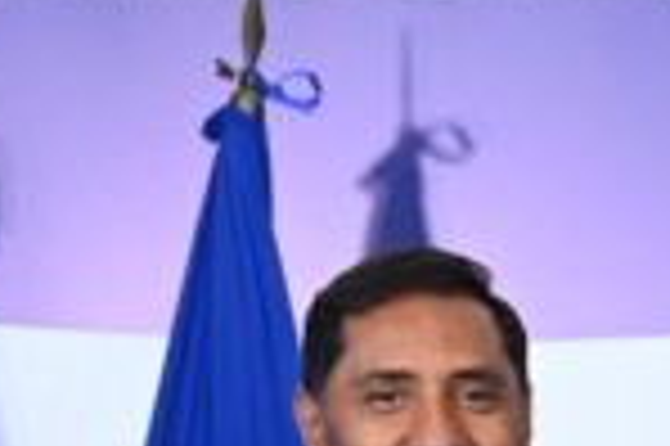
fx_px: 4414
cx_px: 1515
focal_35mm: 237
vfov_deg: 5.6
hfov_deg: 8.1
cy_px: 1083
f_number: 4
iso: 1250
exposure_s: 1/125
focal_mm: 34.5
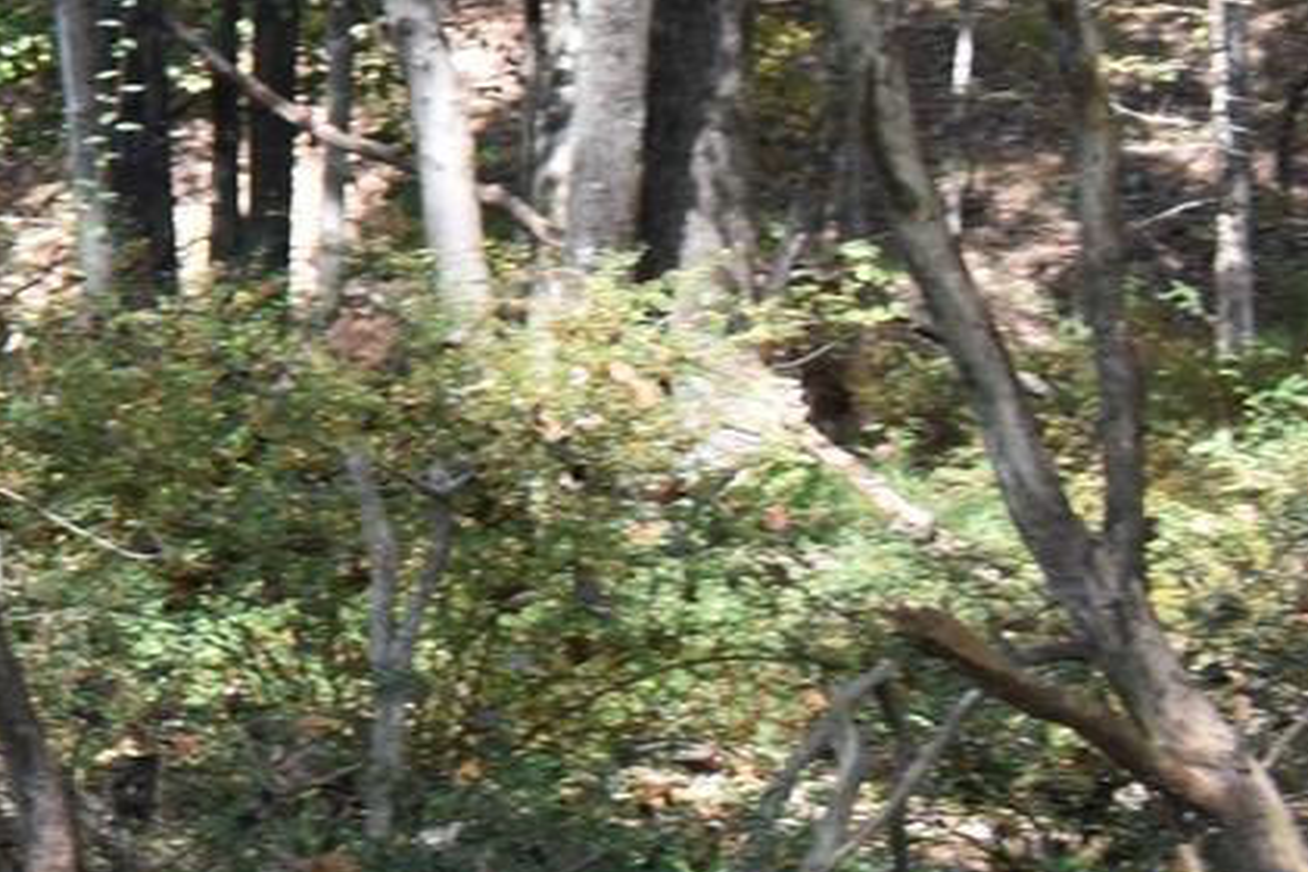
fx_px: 5574
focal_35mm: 153
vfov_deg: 8.9
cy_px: -95
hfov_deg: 11.4
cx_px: -1682
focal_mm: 21
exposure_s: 1/160
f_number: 6.3
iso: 400
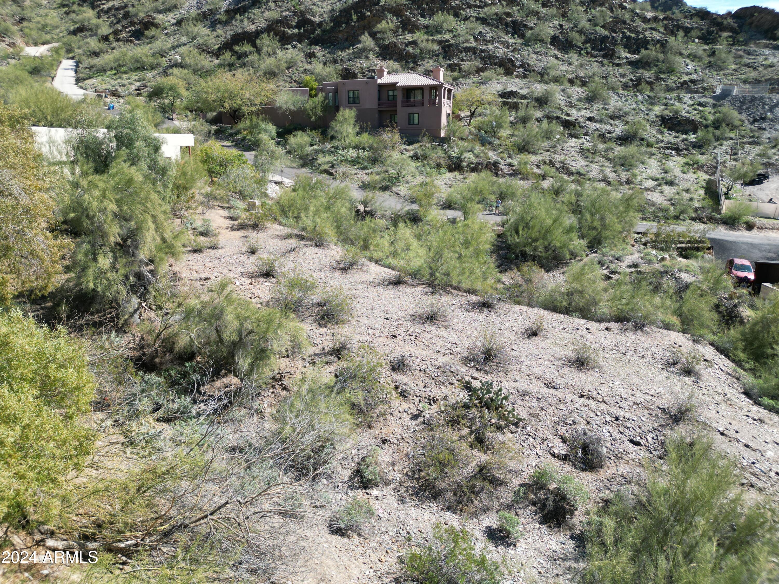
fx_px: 540
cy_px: 292
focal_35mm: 24
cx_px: 390
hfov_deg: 71.6
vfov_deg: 56.8
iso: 120
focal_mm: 6.72
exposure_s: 1/1500
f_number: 1.7
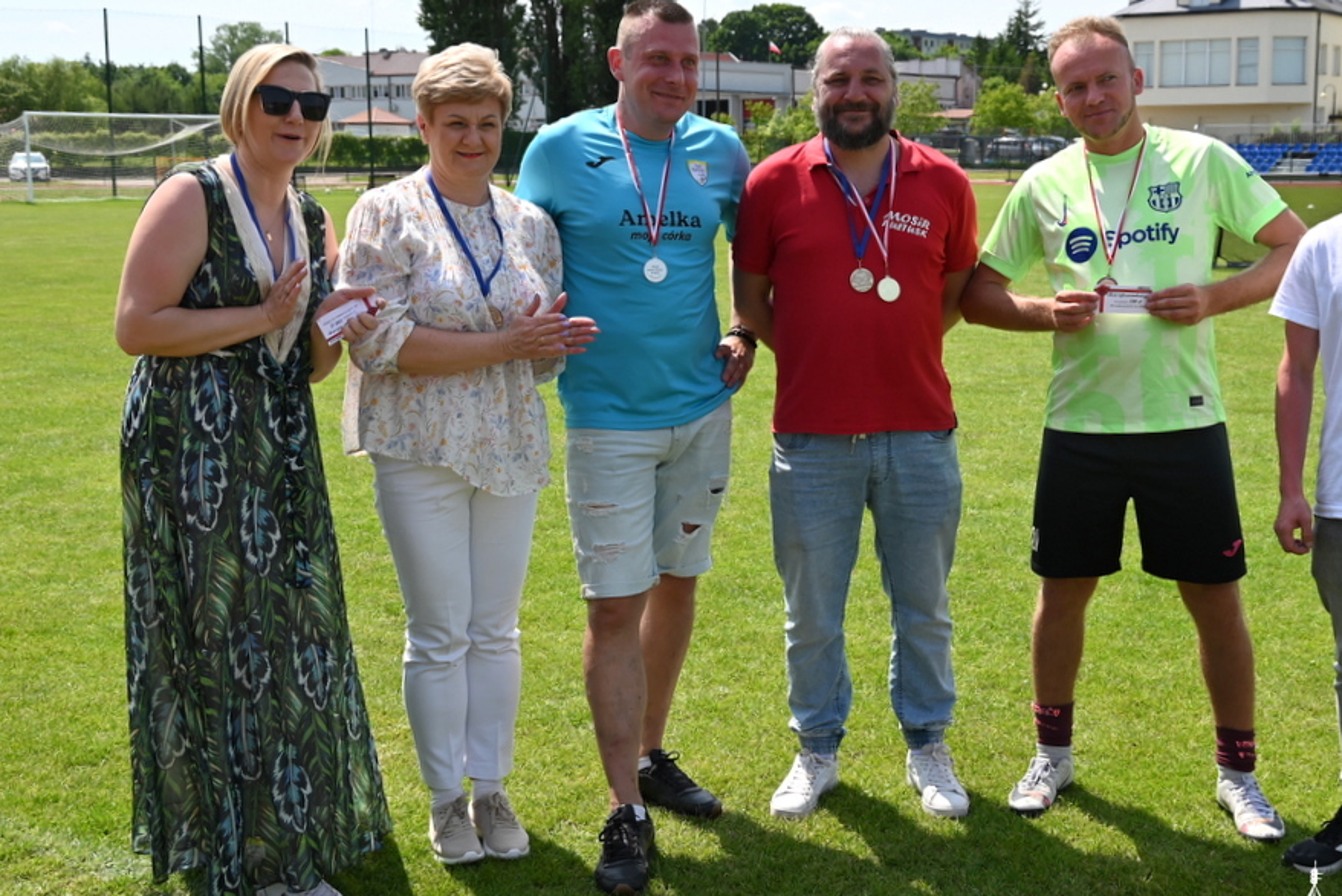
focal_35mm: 41
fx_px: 1529
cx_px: 784
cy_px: 487
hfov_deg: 47.2
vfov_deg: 32.6
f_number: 6.3
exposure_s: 1/320
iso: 100
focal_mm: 30
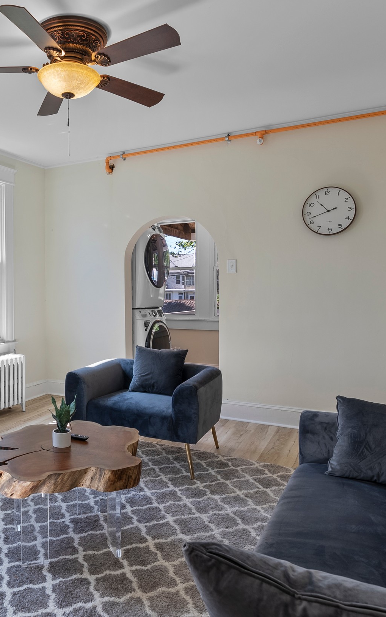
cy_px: 307
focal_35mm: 27
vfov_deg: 68.4
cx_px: 73
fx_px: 454
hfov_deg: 43.7
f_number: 8
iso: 100
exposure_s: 1/3
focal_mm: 16
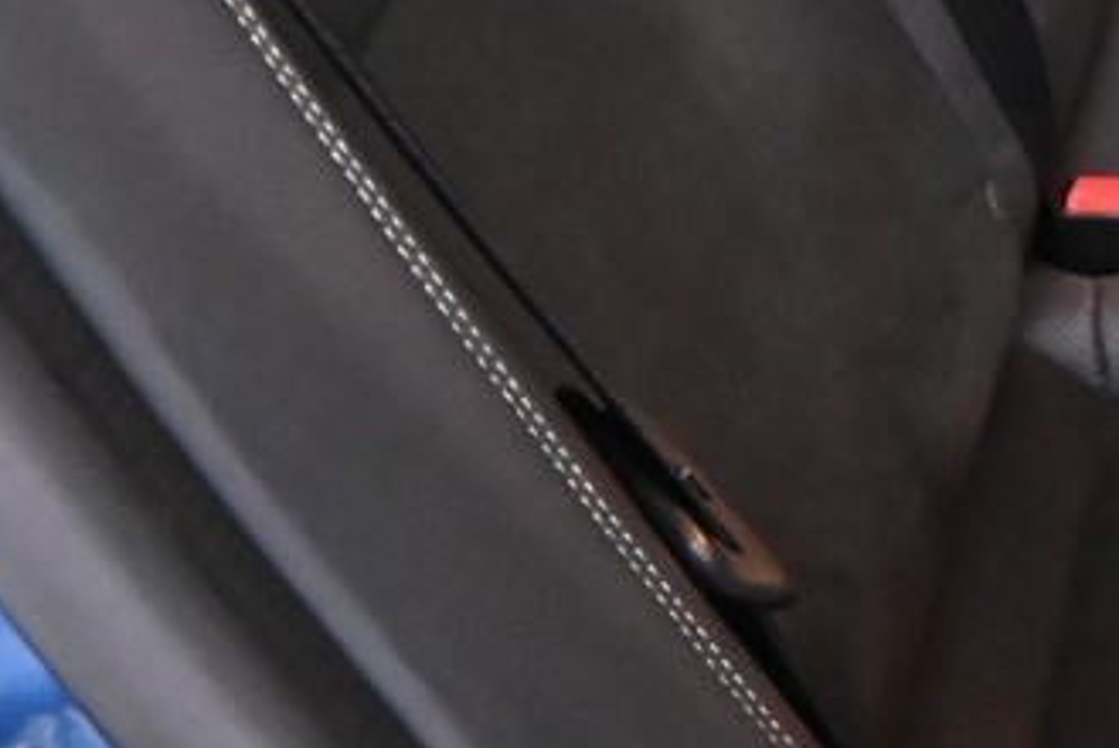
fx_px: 3671
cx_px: 1792
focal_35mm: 118
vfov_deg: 11.2
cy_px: -350
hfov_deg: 15.6
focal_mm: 16
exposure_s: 1/25
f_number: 3.5
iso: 6400
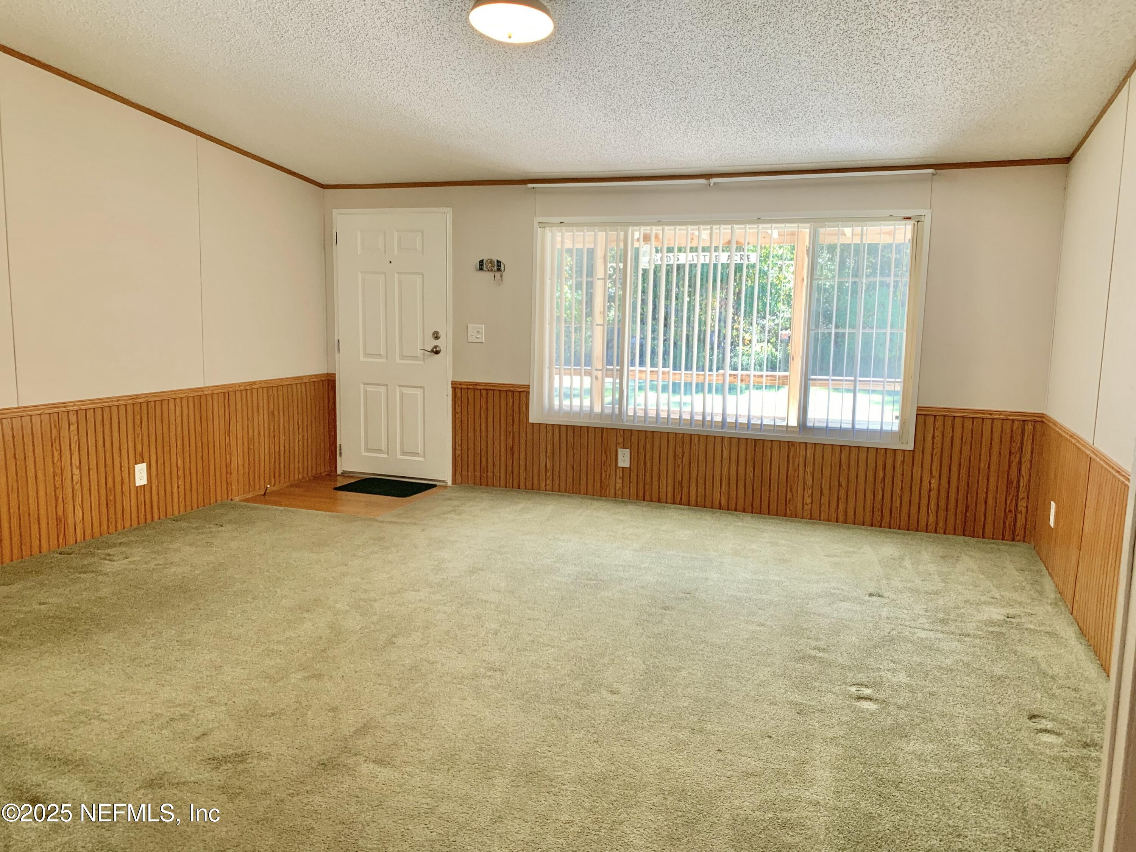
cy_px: 426
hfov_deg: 67.3
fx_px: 853
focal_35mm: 26
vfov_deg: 53.1
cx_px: 568
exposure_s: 1/60
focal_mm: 4.25
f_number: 1.8
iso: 64
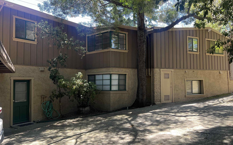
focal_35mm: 28
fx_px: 178
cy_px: 76
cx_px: 117
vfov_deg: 44.5
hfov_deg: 66.5
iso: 40
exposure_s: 1/212
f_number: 1.5
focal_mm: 5.7
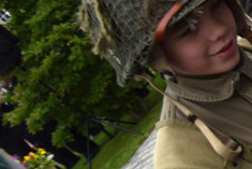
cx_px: 432
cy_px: 103
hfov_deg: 17.3
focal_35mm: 100
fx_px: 700
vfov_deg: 13.7
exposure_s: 1/160
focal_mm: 26
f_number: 13
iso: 400
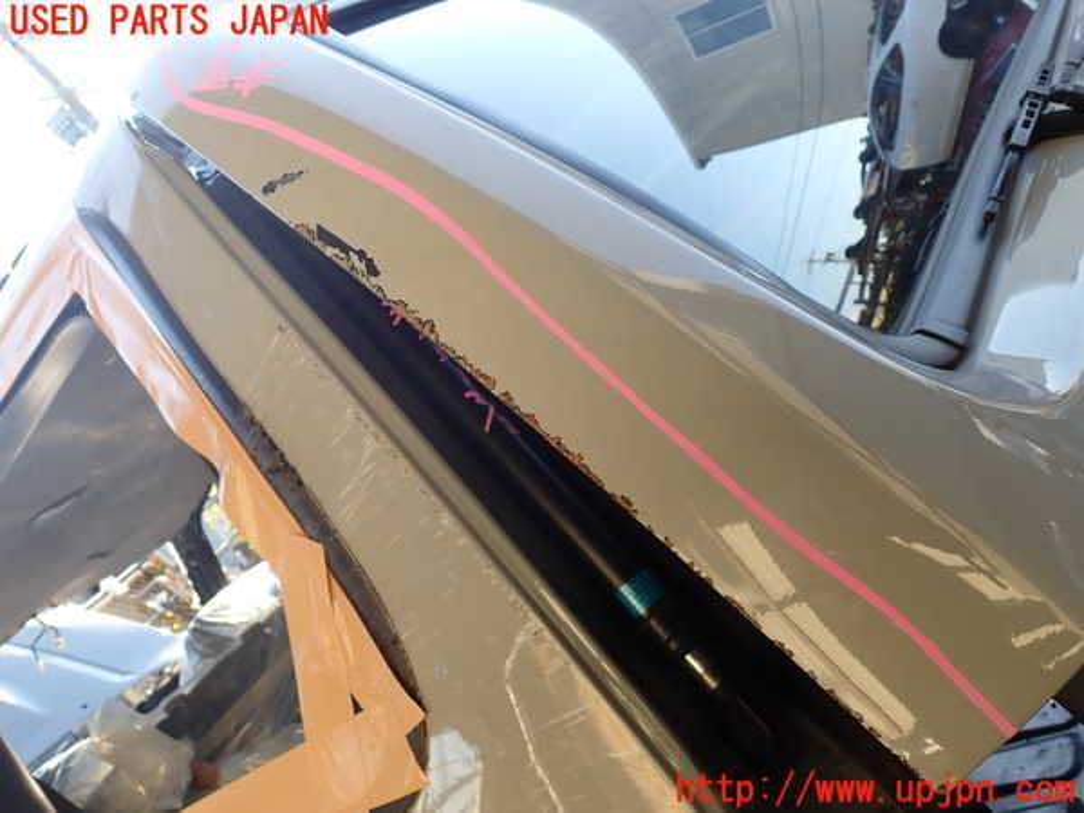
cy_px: 406
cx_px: 542
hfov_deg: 60.0
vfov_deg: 46.8
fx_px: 939
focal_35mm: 30
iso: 100
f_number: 3.2
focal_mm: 5.4
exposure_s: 1/125
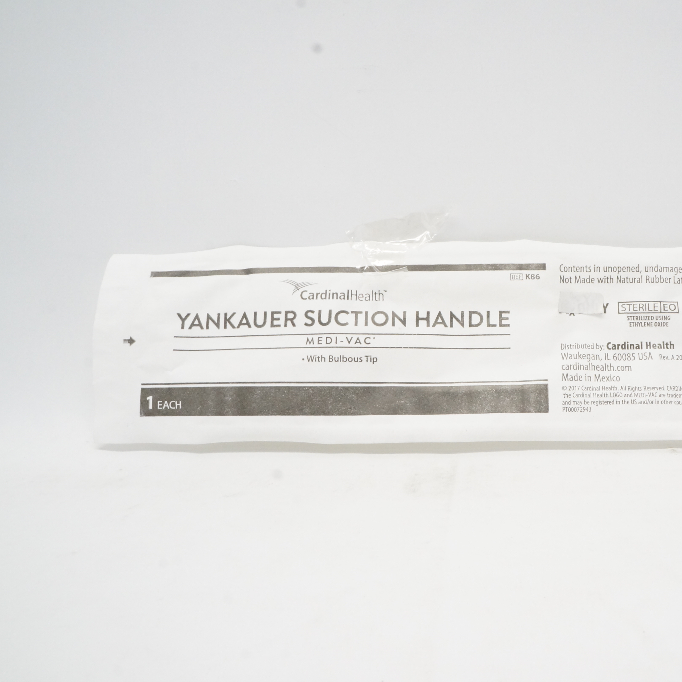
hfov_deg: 45.6
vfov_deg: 47.2
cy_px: 343
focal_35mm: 35
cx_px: 508
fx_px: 780
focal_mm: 18
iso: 1600
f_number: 14
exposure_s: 1/25
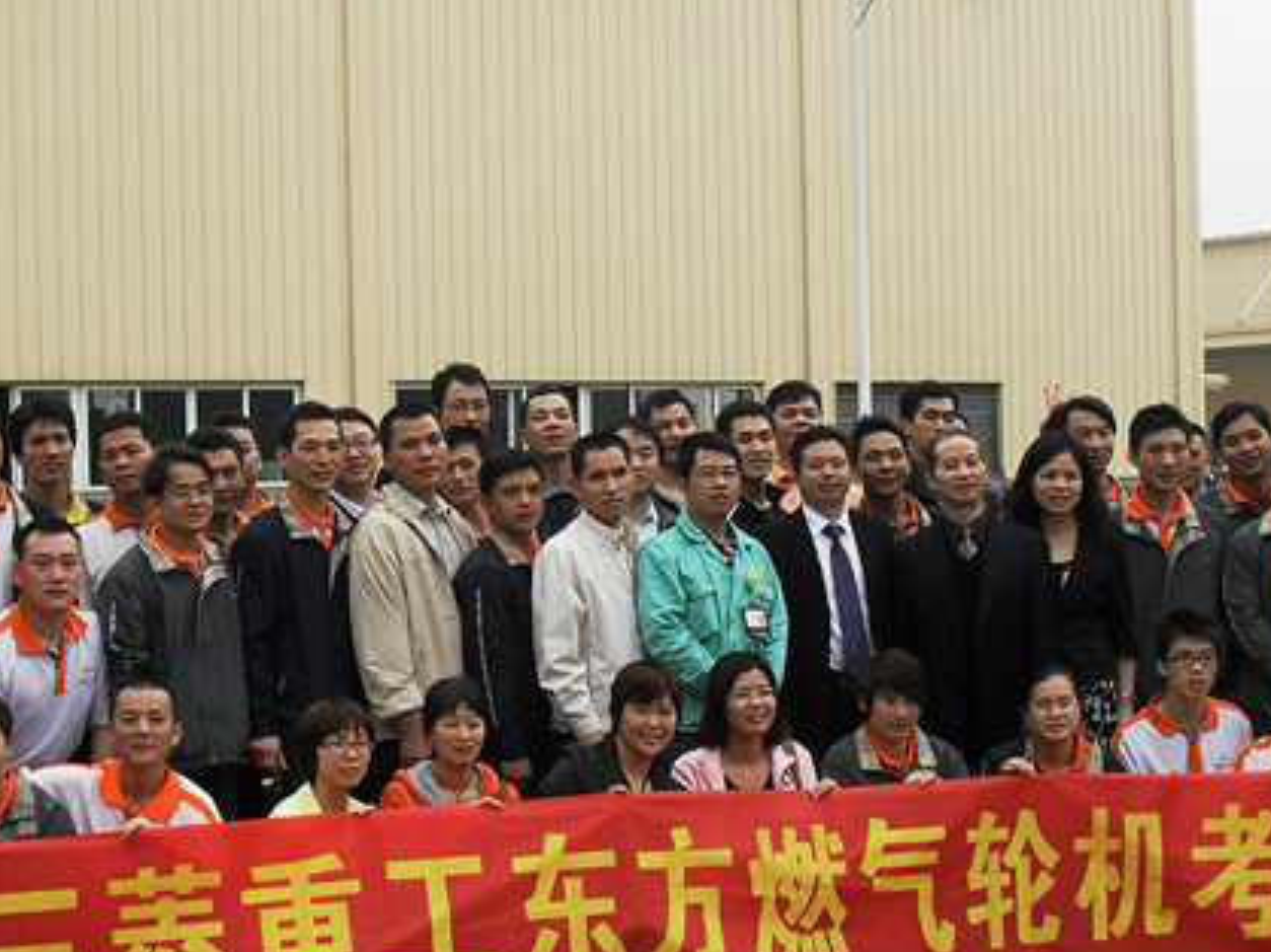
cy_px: 538
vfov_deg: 21.9
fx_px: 2459
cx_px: 578
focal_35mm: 67
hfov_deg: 29.0
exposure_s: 1/500
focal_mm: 6.3
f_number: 3.2
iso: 100
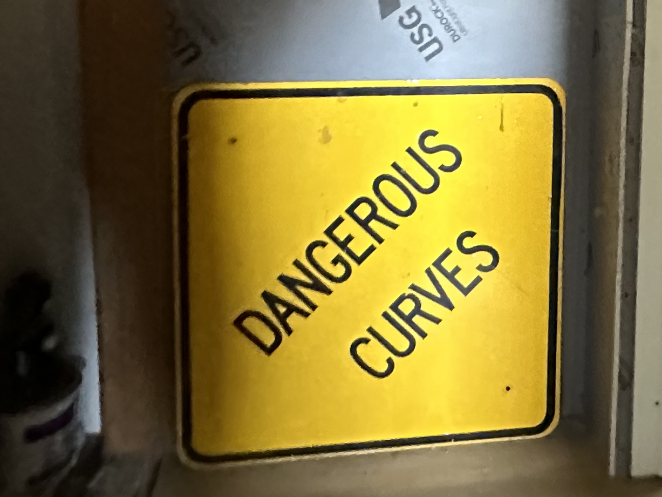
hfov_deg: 39.8
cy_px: -8
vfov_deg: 29.3
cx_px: 518
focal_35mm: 46
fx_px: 880
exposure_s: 1/40
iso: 1600
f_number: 2.2
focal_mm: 2.22
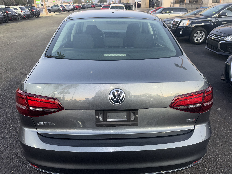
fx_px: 161
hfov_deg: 71.6
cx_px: 116
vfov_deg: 56.8
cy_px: 87
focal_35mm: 24
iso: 80
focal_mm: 6.76
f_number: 1.78
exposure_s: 1/41
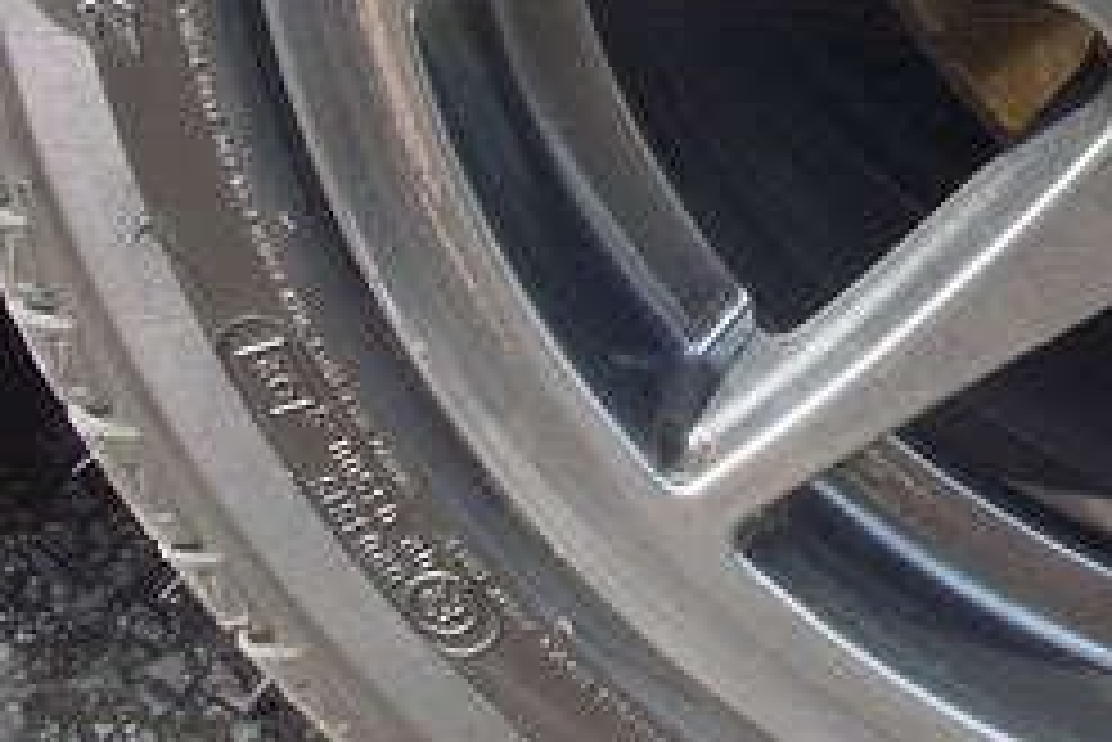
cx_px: 1513
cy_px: -166
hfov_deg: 15.1
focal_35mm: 128
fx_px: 3956
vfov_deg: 10.5
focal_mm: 6.3
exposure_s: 1/125
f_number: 3
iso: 80
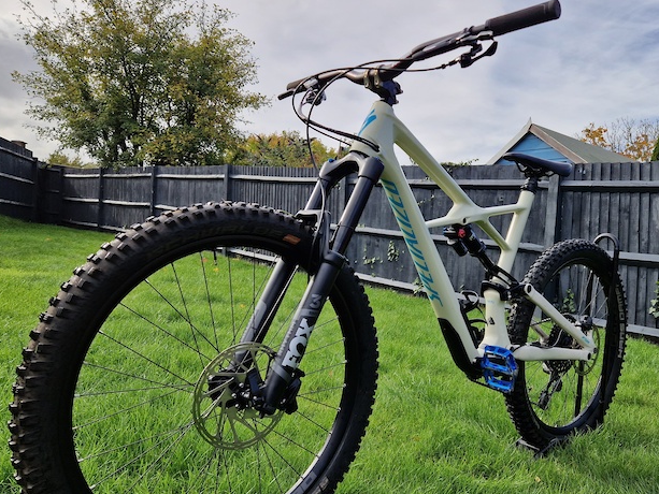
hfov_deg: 59.6
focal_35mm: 30
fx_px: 571
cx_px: 386
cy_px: 271
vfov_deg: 46.8
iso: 50
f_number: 1.8
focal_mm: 5.4
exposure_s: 1/1060
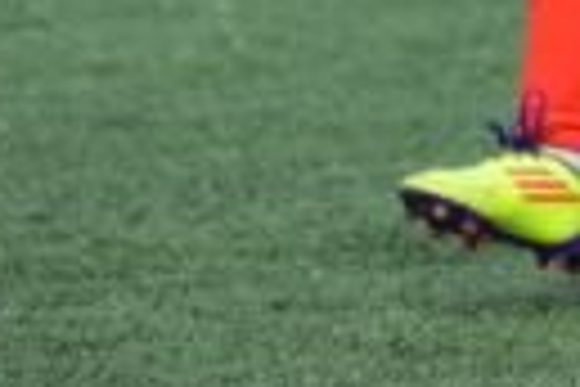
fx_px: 22425
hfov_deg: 1.5
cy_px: -344
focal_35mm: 1392
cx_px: 926
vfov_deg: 1.0
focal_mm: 200
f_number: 5.6
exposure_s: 1/1600
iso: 400
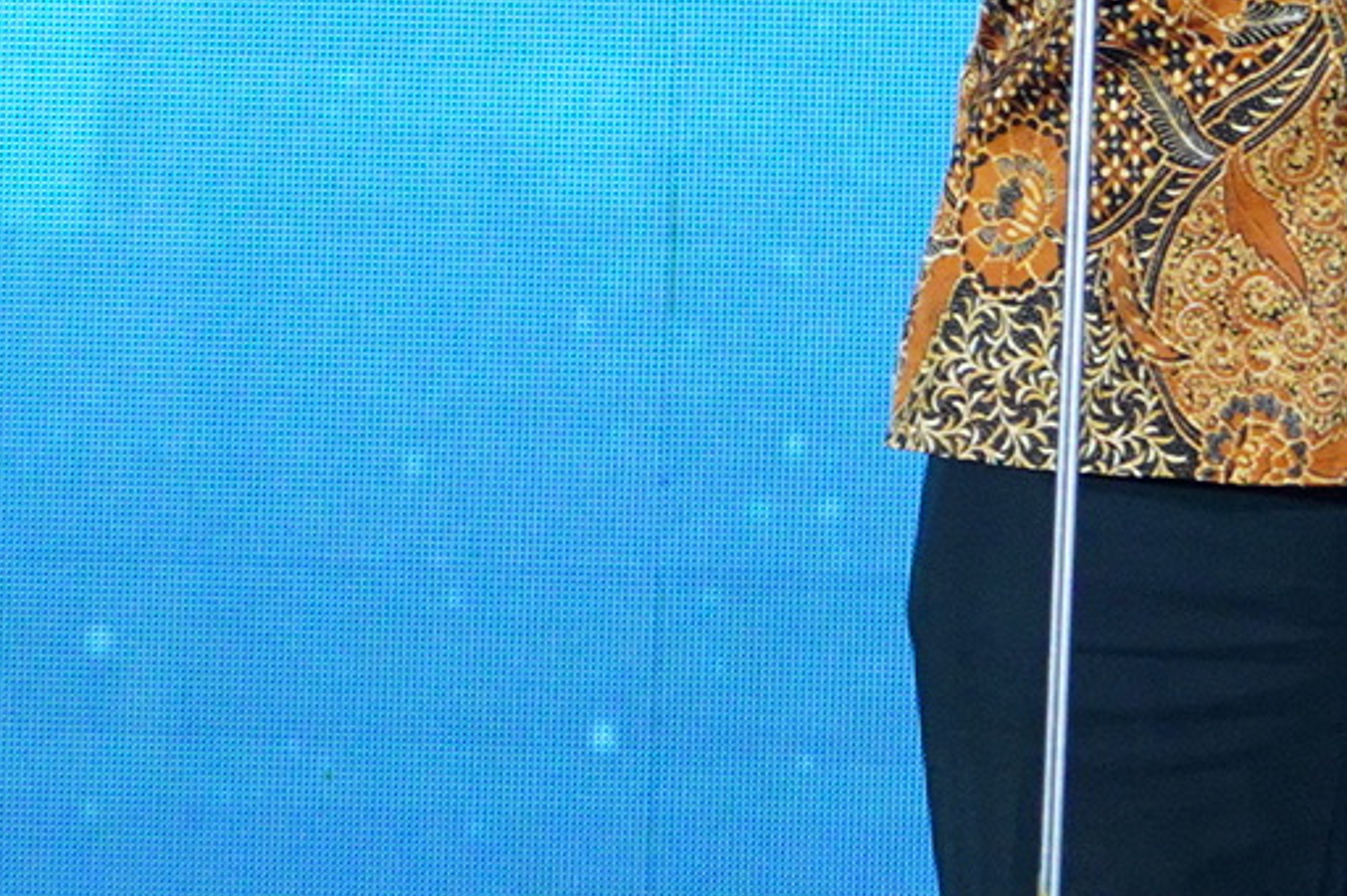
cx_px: 1731
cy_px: -901
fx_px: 28763
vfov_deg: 1.8
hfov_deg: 2.7
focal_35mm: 769
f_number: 4
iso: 3200
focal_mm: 131
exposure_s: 1/160
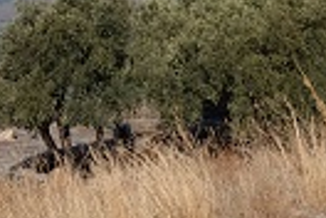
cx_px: -94
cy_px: 110
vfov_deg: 7.9
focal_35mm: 173
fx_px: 1566
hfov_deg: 11.6
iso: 200
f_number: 10
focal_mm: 29.5
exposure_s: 1/420
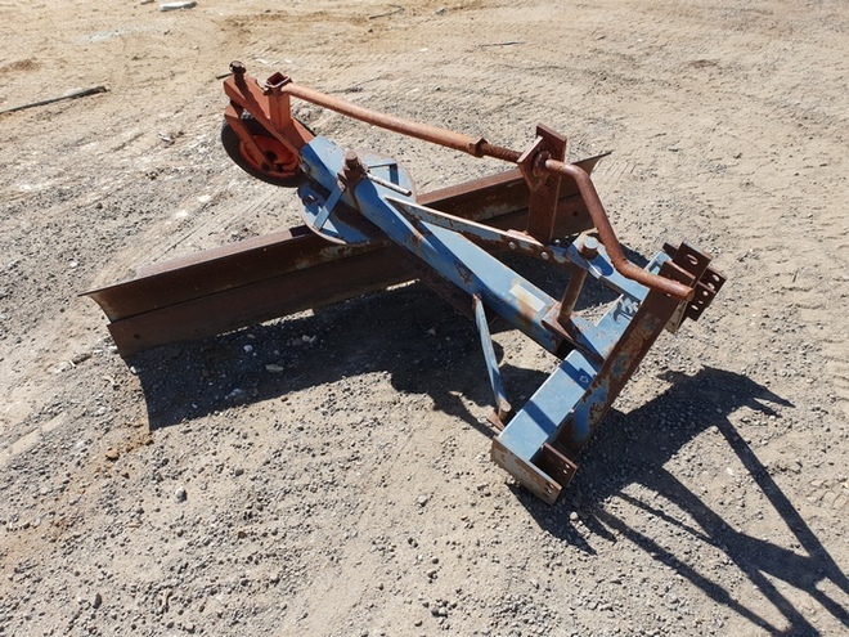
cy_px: 318
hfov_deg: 67.3
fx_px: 638
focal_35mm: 26
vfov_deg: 53.1
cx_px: 424
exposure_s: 1/786
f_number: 2.4
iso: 50
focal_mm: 4.3
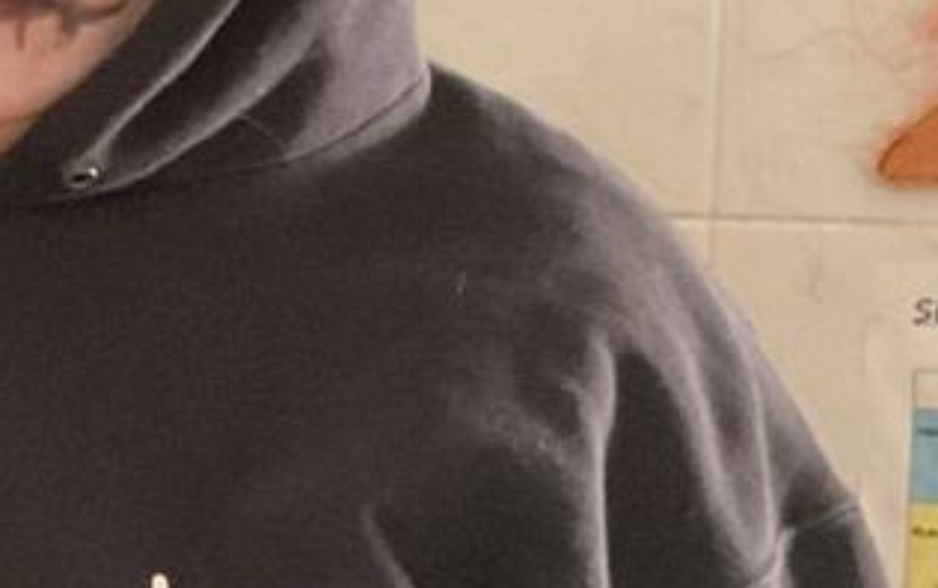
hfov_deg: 15.1
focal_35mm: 130
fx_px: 3326
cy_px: 490
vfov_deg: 10.1
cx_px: -398
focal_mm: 3
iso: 500
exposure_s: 1/25
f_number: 1.8
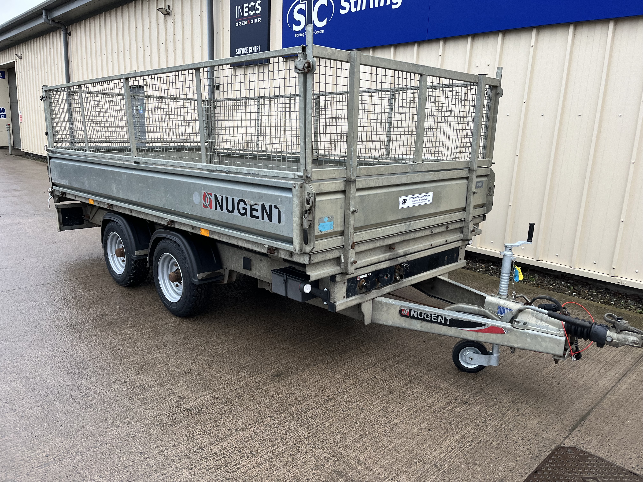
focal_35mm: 26
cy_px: 241
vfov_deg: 53.1
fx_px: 483
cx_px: 322
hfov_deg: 67.3
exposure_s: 1/112
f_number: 1.6
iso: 125
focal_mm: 5.1
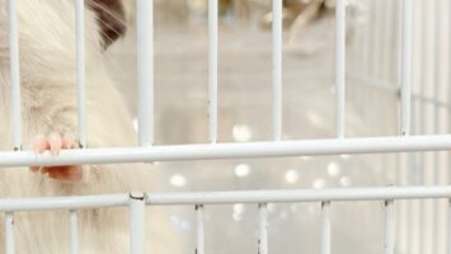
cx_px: 61
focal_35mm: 102
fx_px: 1220
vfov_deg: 11.9
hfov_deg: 20.6
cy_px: 174
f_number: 1.6
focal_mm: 5.96
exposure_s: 1/50
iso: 64
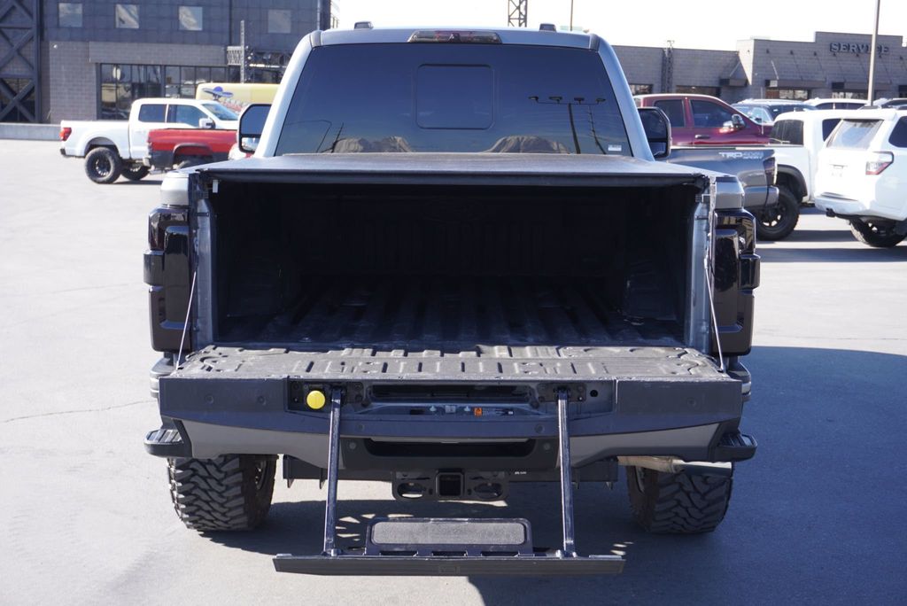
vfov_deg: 25.8
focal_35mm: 52
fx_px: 1323
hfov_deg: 37.8
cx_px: 454
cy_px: 303
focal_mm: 35
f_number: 5.6
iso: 100
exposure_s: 1/100
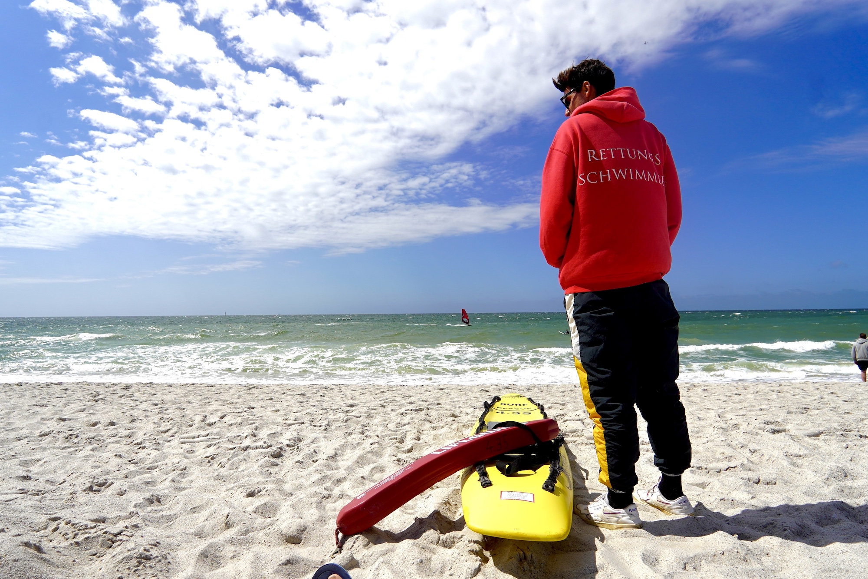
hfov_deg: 90.0
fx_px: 434
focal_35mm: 18
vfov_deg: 67.4
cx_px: 434
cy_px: 290
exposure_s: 1/1250
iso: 100
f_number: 5.6
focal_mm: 12
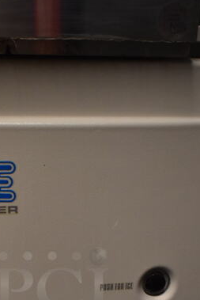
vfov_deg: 29.2
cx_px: 52
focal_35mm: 65
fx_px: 541
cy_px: 289
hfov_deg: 20.8
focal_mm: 18
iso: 1250
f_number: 3.5
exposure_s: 1/125
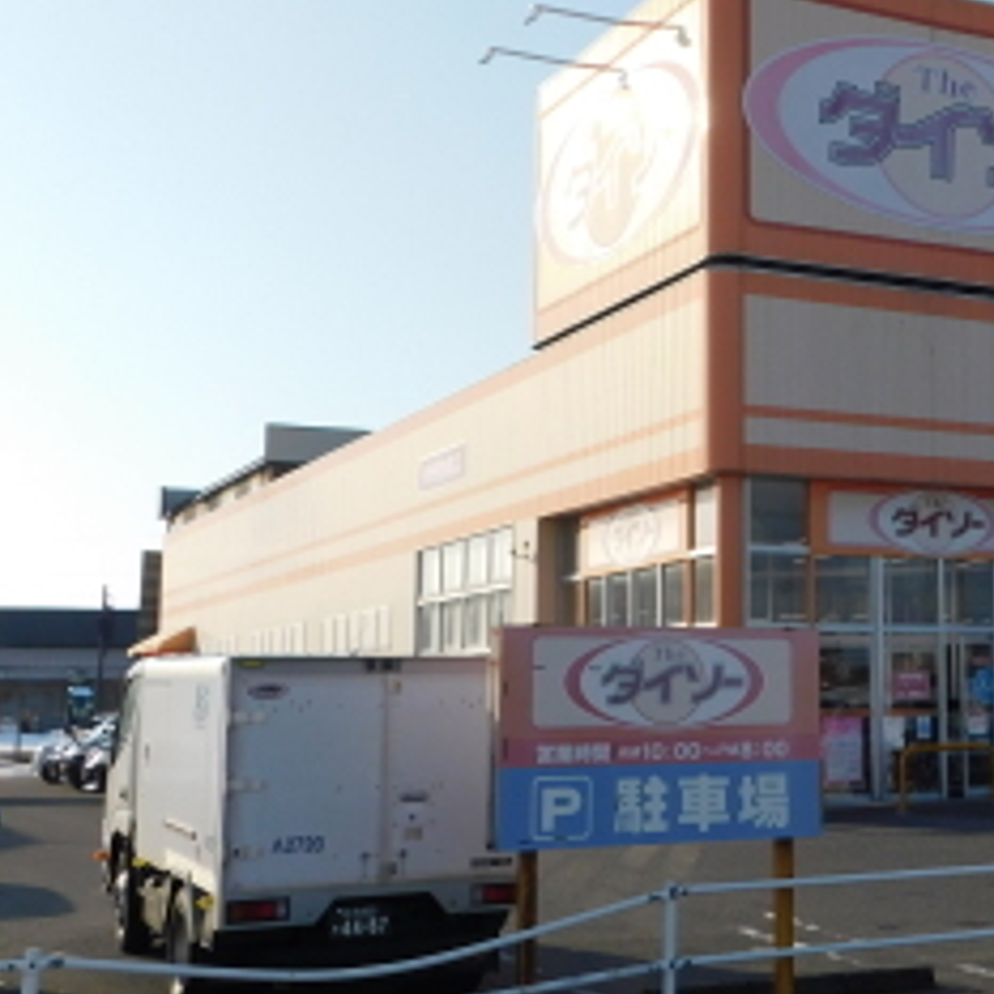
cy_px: 395
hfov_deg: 29.0
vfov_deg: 30.0
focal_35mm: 57
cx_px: 862
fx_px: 1852
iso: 125
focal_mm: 5.3
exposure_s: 1/400
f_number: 6.4
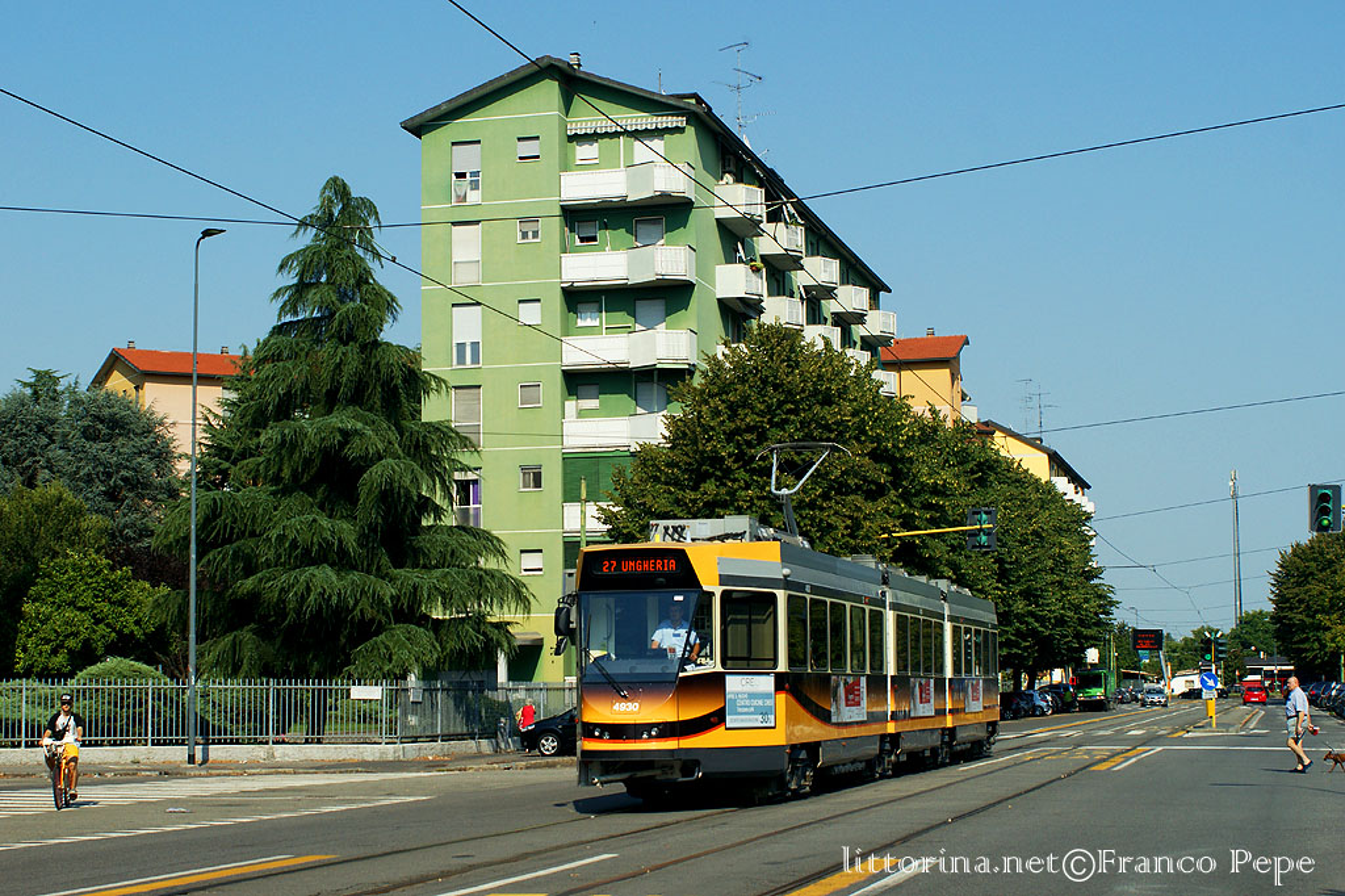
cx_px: 672
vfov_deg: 25.7
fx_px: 1961
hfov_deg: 37.9
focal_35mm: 52
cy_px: 448
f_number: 9
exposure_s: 1/500
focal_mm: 35
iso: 200
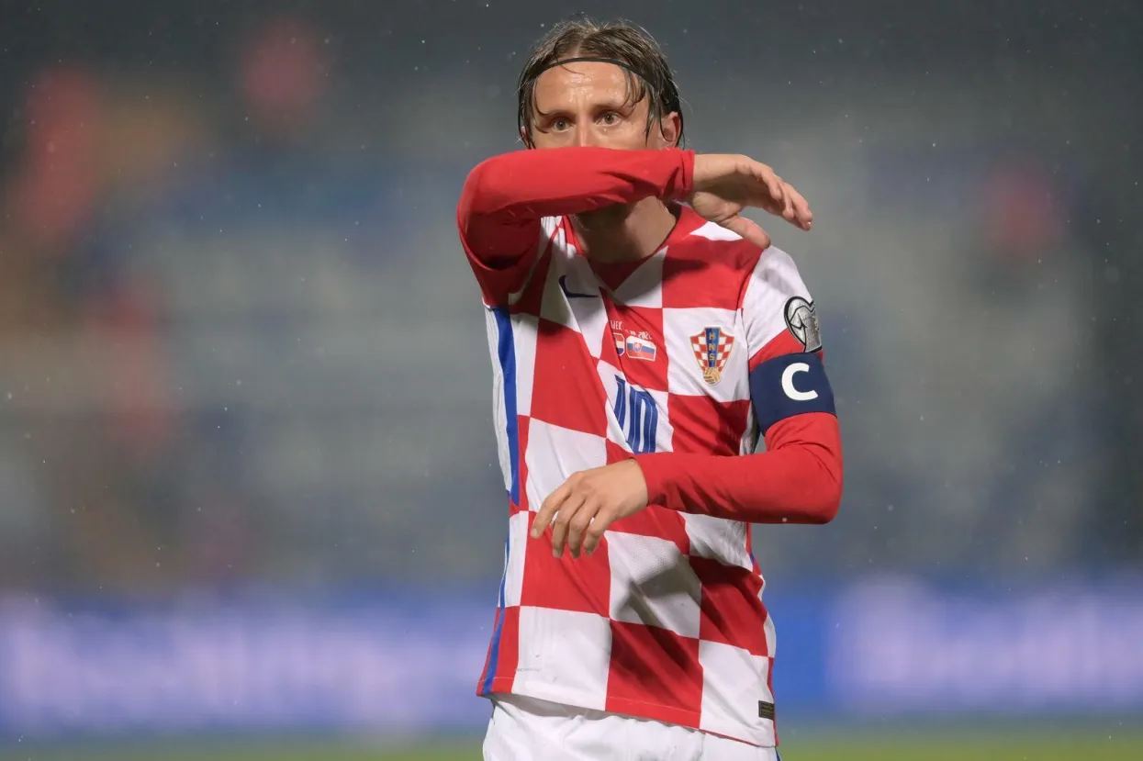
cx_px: 572
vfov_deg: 3.4
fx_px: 12694
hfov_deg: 5.2
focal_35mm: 400
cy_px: 380
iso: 5000
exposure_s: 1/2500
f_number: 2.8
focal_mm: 400
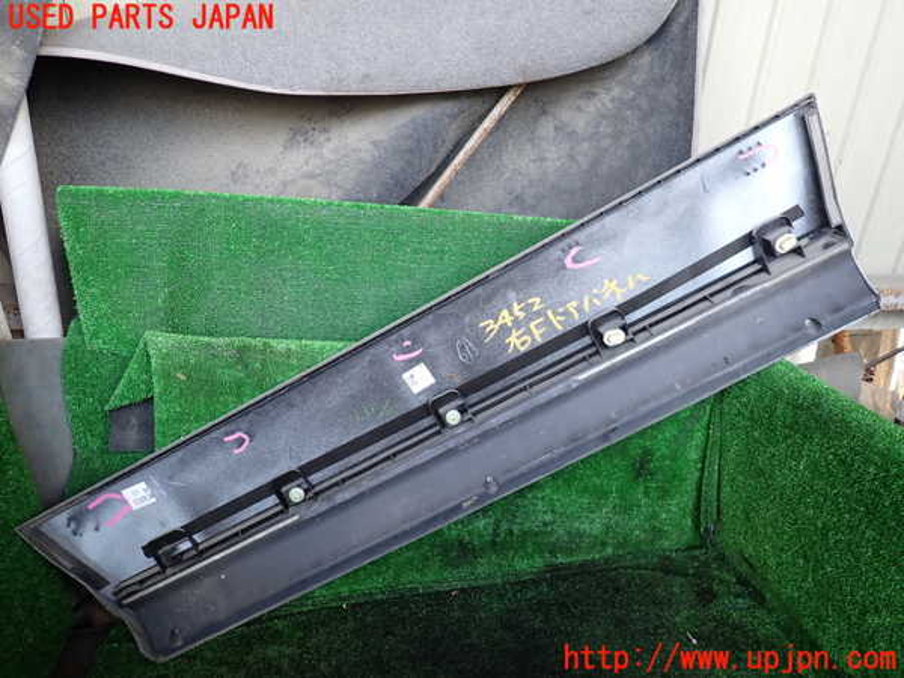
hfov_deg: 69.4
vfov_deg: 54.9
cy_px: 339
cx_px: 452
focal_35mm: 25
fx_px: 653
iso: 125
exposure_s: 1/60
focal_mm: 4.5
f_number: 2
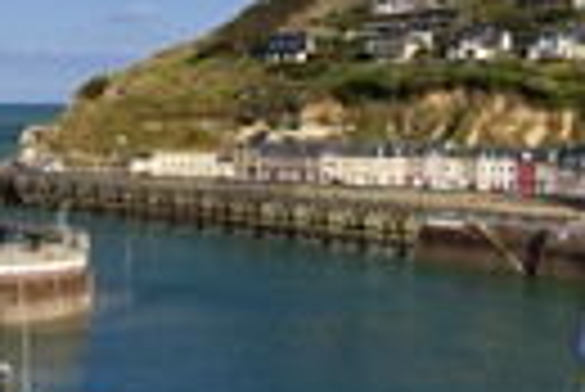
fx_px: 1578
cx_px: -9
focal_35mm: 97
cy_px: 293
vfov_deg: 14.1
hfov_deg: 20.3
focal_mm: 30
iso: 200
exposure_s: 1/250
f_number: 14
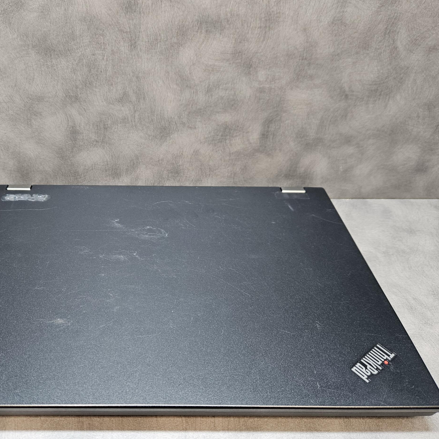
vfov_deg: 57.3
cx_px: 161
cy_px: 223
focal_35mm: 28
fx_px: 402
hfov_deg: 56.5
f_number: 1.8
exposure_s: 1/100
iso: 320
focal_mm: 5.4
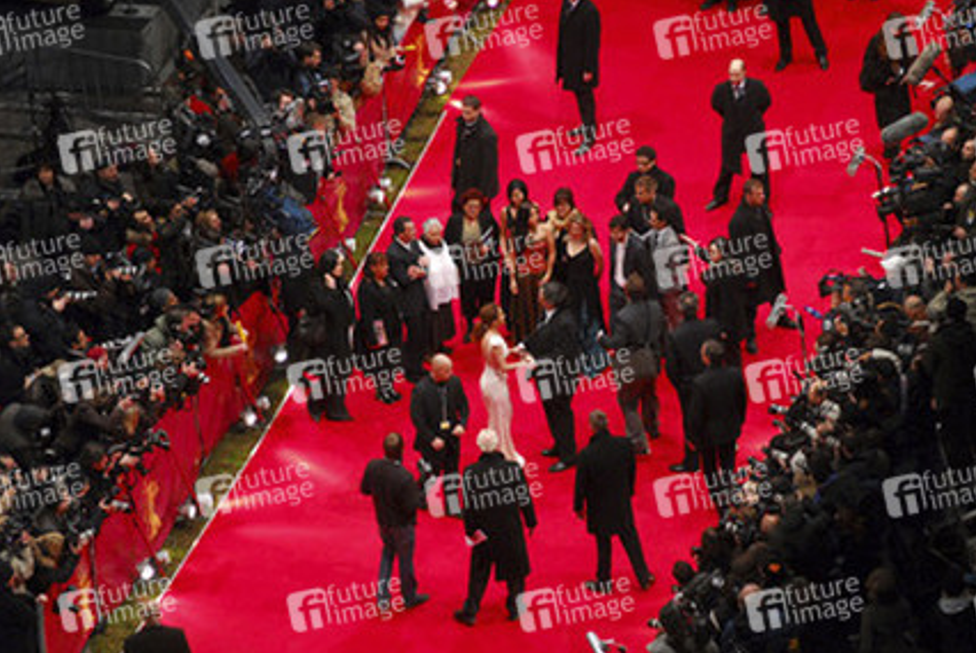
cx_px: 511
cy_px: 318
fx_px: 7273
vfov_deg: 5.1
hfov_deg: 7.7
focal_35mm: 268
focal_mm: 170
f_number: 2.8
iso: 800
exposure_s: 1/200
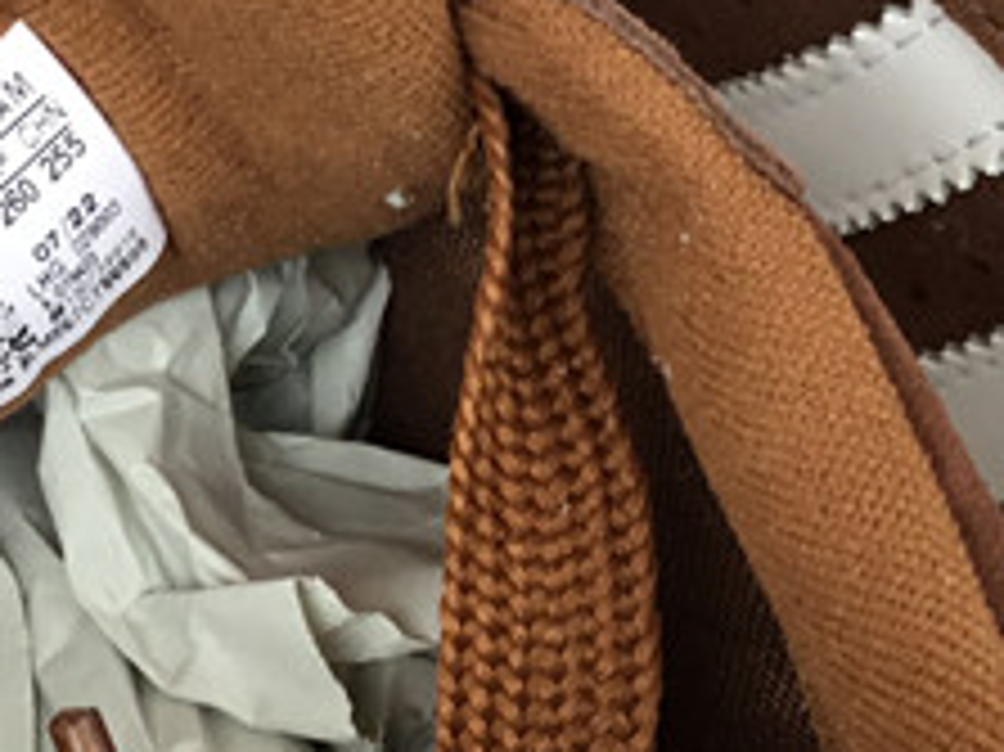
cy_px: 498
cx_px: 77
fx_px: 3624
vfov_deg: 11.8
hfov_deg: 15.6
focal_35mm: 125
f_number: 2.4
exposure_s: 1/50
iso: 32
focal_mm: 3.3
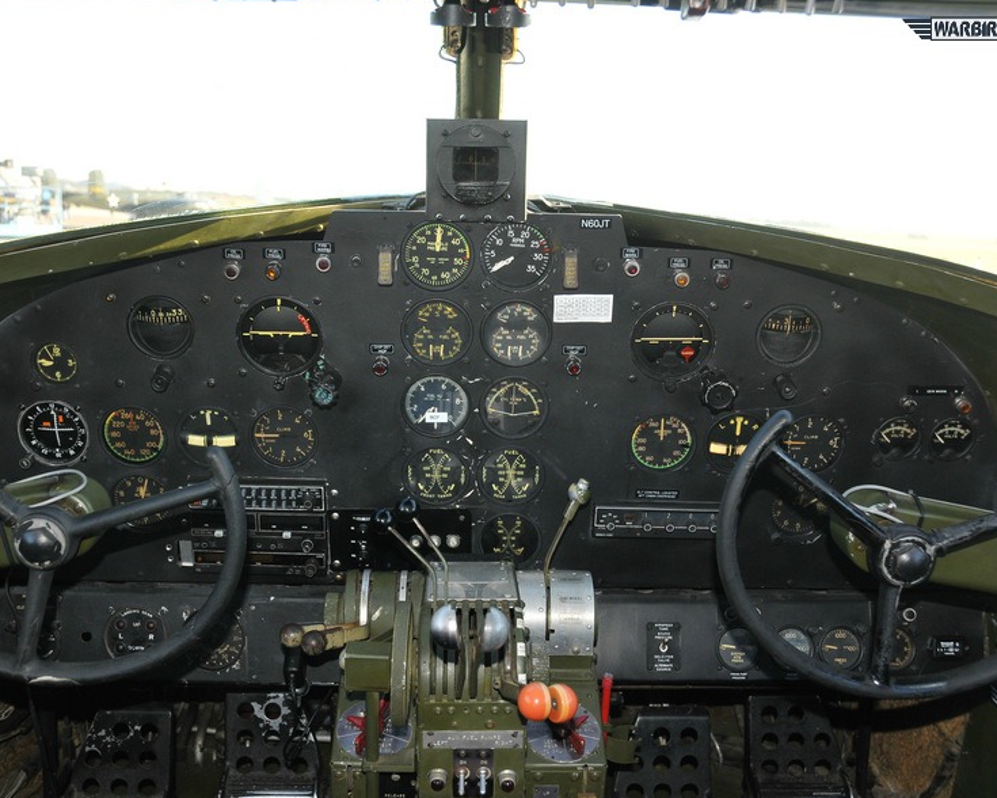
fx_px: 1121
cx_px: 493
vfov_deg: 39.2
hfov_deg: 47.9
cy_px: 400
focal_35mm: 38
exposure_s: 1/250
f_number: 5.6
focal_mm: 22
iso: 400
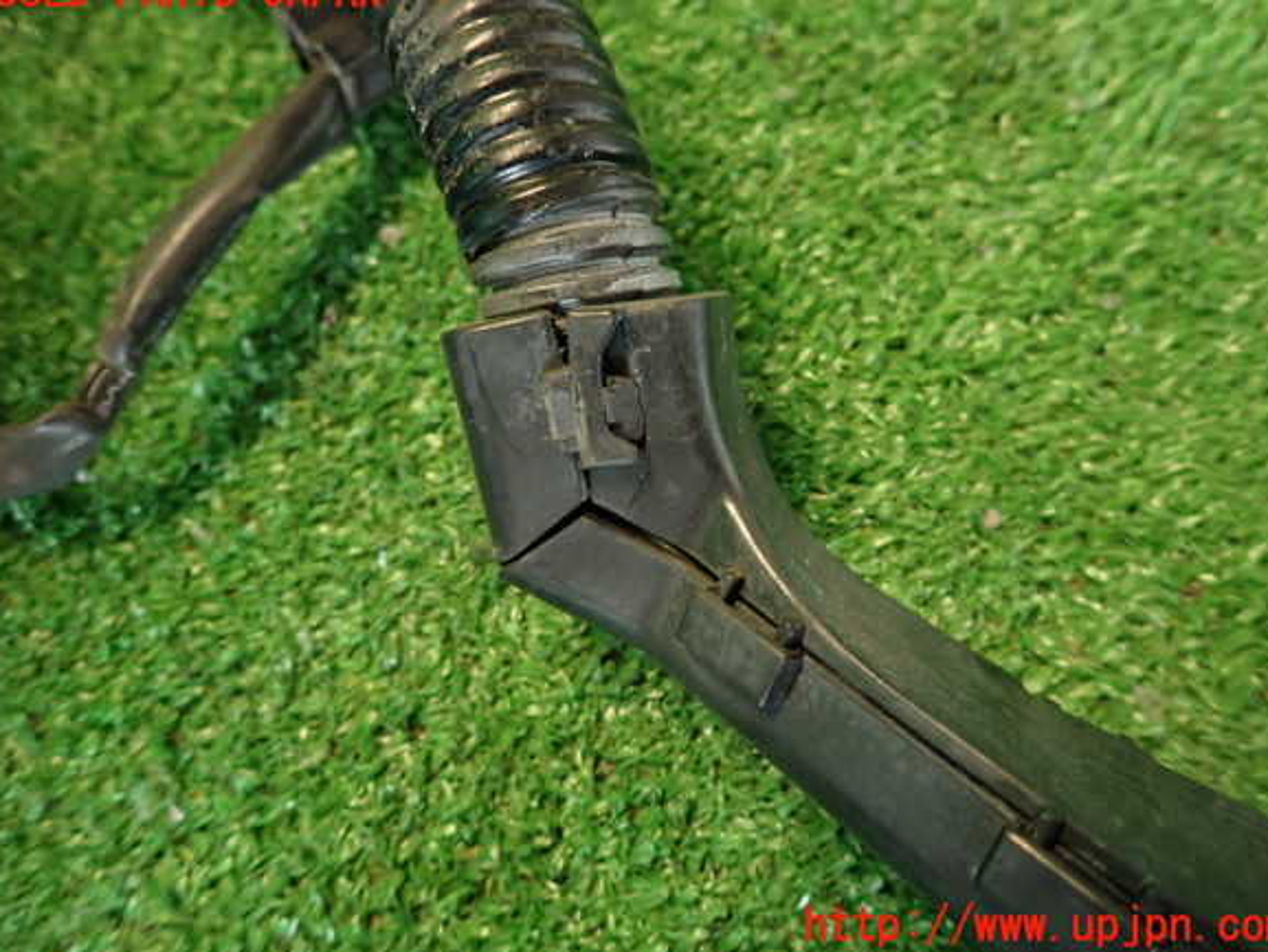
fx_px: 953
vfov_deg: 53.1
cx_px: 642
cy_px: 460
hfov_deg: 67.3
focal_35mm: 26
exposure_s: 1/30
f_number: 2
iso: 250
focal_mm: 4.5
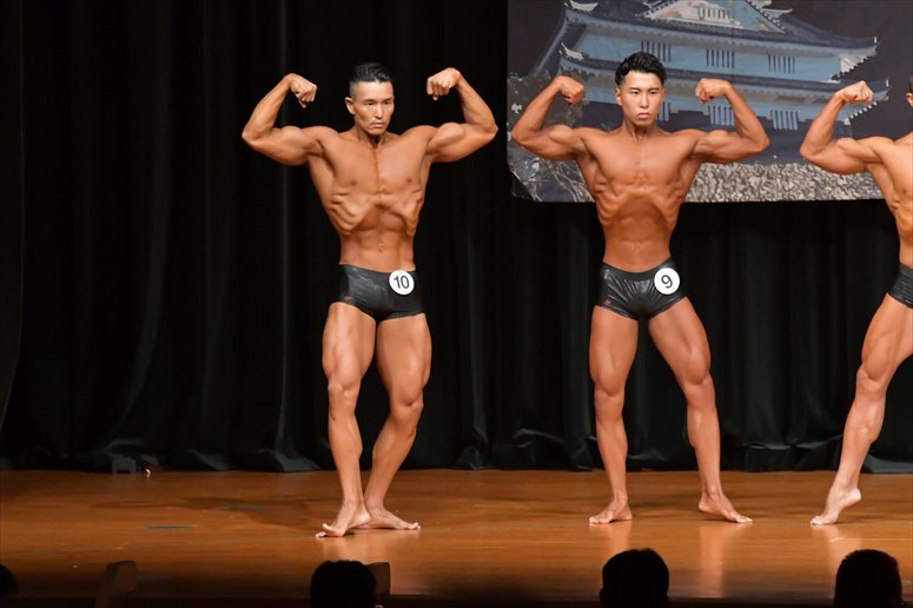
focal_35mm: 255
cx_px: 456
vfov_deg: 5.4
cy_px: 304
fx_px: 6464
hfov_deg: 8.1
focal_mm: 170
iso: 8000
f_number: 5.6
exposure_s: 1/400
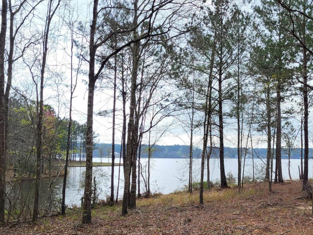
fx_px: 335
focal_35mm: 37
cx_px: 220
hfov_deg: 48.8
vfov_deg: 38.3
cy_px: 153
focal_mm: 5.4
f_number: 1.8
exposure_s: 1/1663
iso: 40
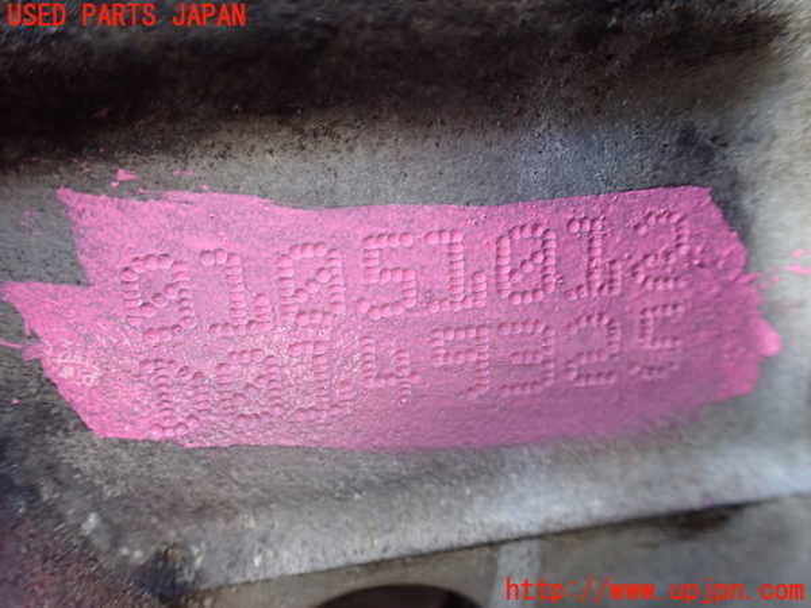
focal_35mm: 30
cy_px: 304
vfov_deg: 46.8
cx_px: 406
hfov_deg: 60.0
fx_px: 703
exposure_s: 1/100
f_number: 2.3
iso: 800
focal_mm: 5.4
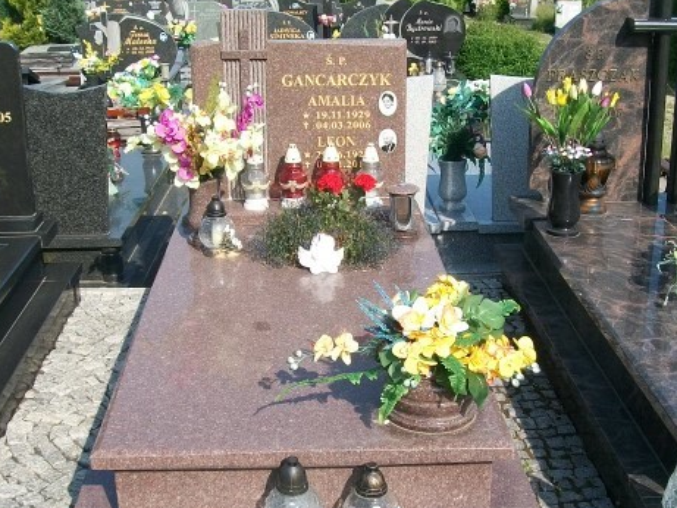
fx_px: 978
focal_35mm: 50
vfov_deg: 29.1
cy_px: 272
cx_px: 342
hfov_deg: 38.2
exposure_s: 1/320
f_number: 4.8
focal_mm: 6
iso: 80
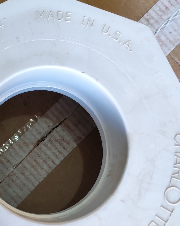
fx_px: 400
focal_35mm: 60
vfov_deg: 31.3
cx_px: 34
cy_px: 146
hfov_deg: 24.9
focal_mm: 6.12
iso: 640
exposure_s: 1/100
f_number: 1.9
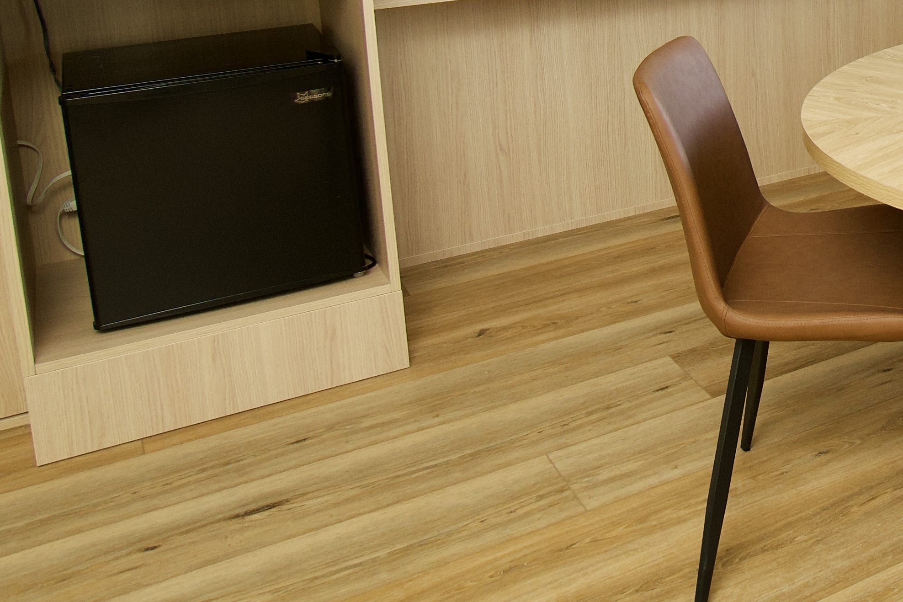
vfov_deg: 26.8
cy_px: -28
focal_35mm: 47
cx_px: 1112
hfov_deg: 33.3
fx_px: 1179
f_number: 4
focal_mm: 10
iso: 320
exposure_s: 1/60
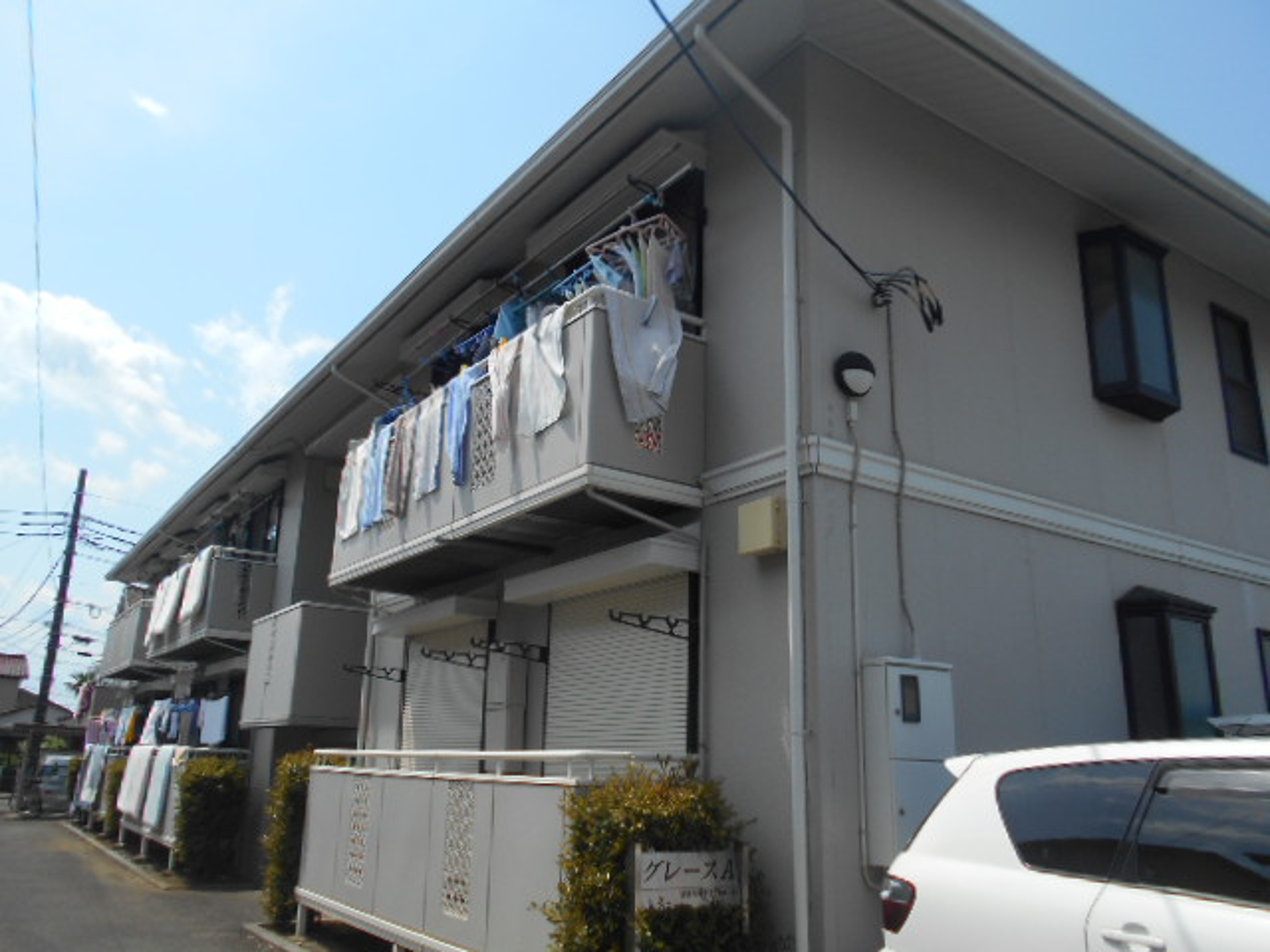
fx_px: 954
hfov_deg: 67.3
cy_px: 476
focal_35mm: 26
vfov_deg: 53.1
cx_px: 635
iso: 80
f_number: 3.2
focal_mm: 4.6
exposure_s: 1/1250
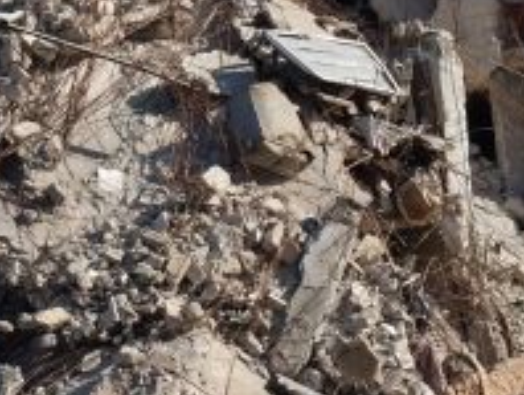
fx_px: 2516
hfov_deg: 11.0
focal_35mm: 166
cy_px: -249
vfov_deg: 8.7
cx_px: -455
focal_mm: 25.4
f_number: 9
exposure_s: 1/250
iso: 200
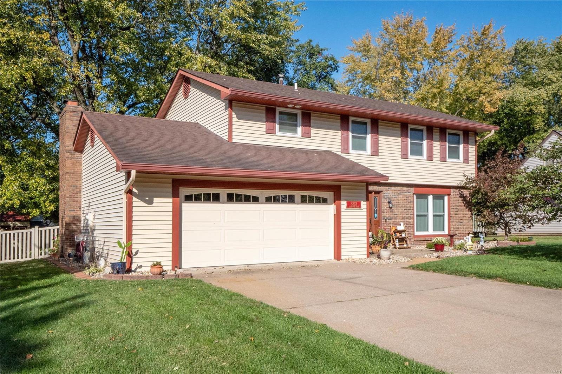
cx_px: 281
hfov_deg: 61.9
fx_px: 468
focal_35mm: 30
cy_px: 187
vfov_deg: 43.6
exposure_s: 1/800
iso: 400
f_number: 10
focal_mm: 15
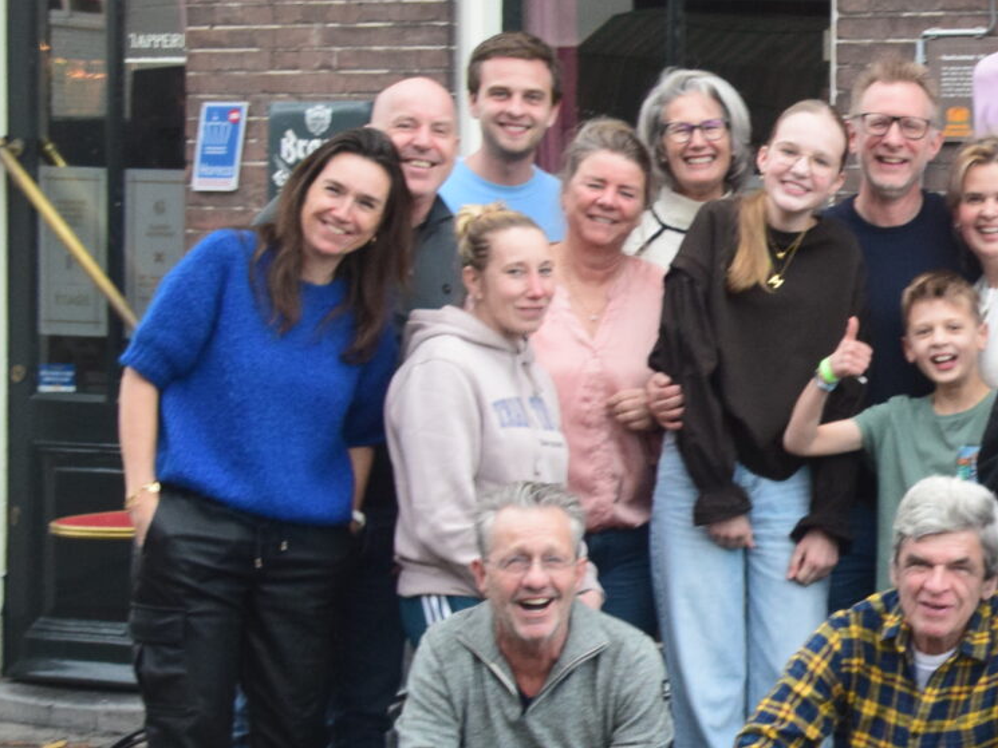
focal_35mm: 119
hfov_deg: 15.7
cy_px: 324
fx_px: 3431
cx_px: 1321
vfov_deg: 12.5
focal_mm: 30
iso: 1600
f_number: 8
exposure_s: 1/60
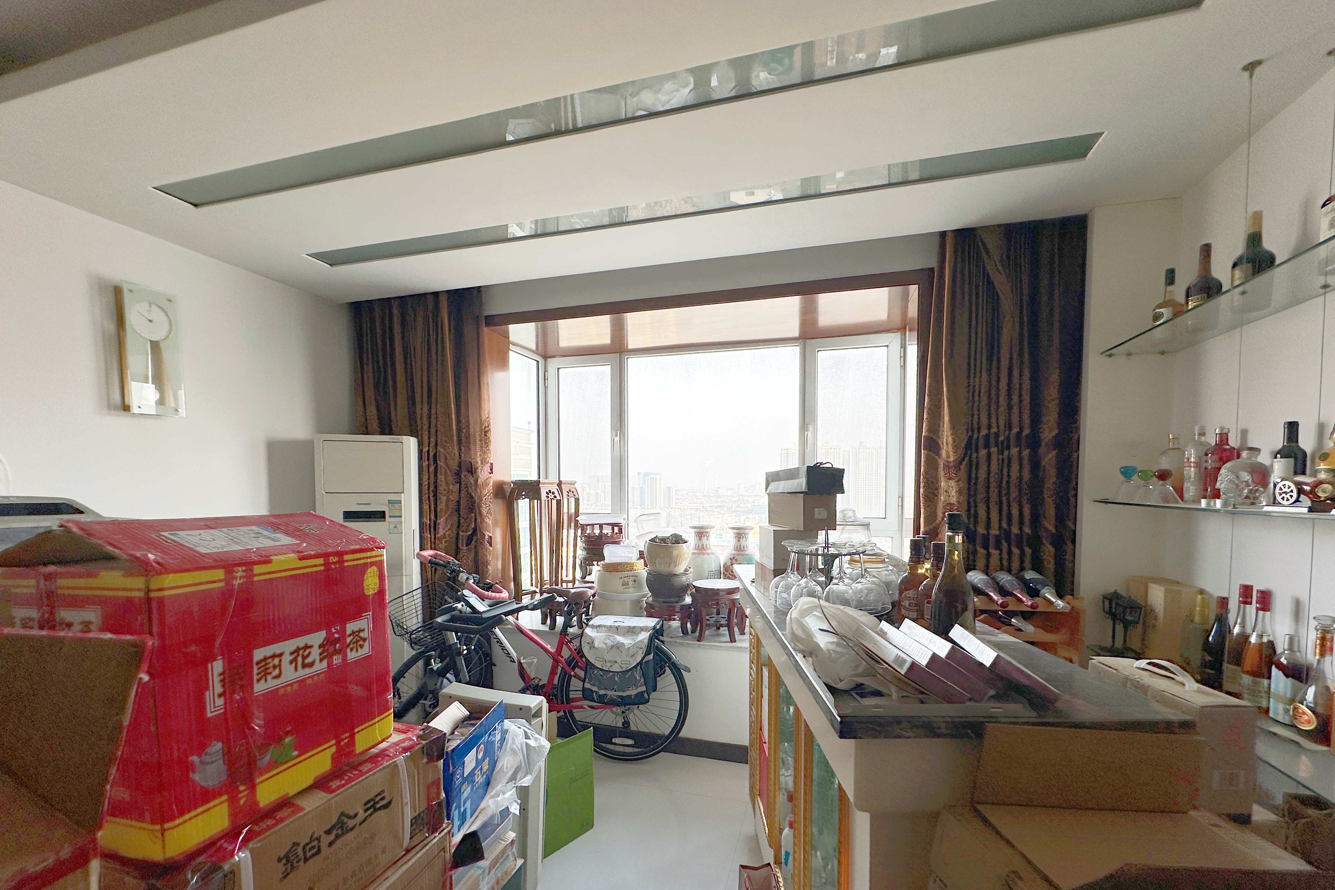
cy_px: 508
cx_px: 676
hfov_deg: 100.4
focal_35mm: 15
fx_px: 556
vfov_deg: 76.9
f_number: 2.2
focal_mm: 2.22
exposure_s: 1/153
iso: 40
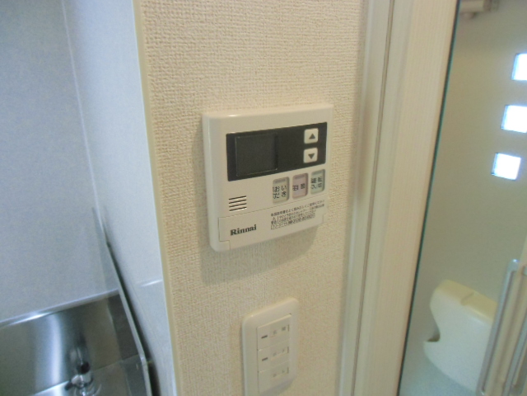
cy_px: 198
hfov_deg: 71.6
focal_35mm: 24
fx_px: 365
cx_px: 264
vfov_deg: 56.8
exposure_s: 1/40
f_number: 3
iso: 400
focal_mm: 4.24
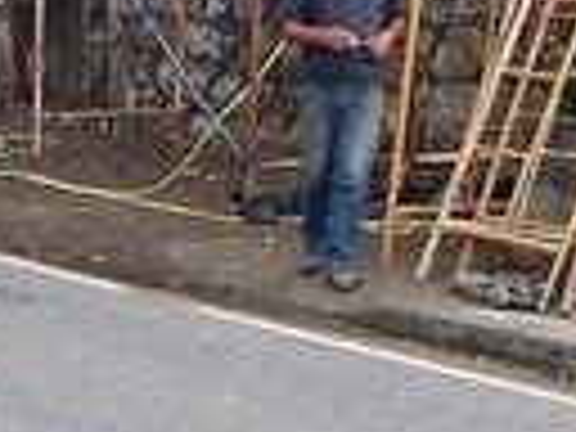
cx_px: 452
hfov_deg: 13.1
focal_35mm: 150
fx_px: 2496
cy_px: -324
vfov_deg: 9.5
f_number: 2.2
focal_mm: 5.6
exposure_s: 1/750
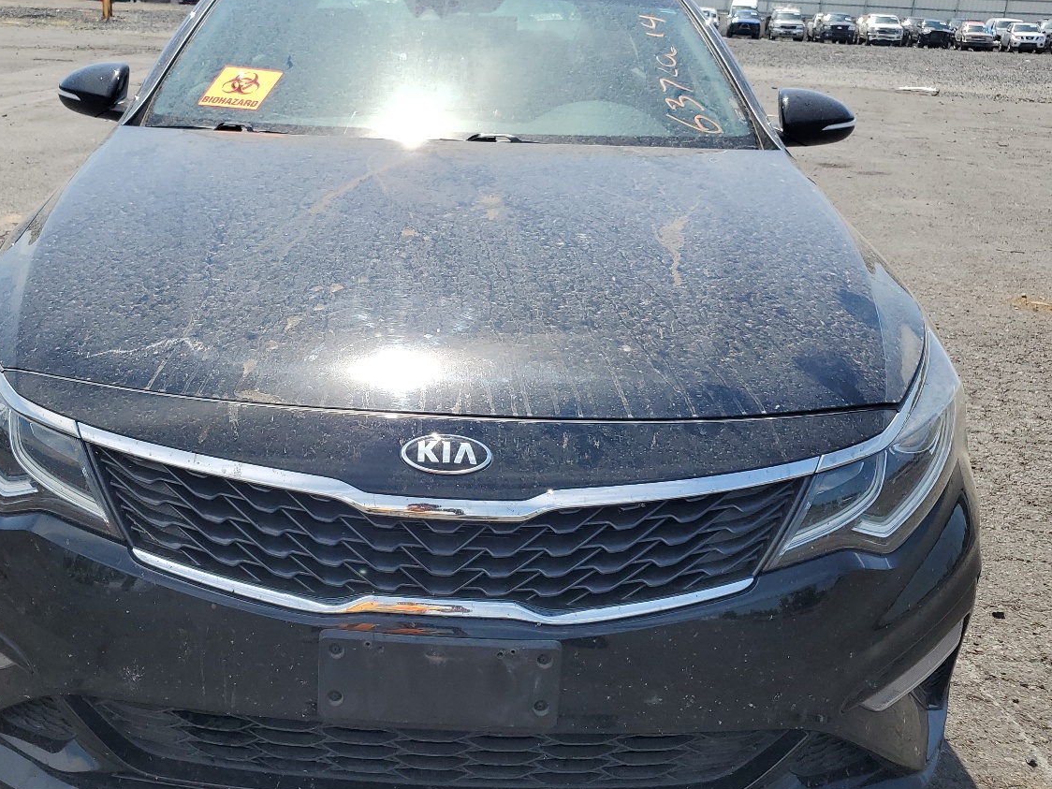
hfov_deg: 49.8
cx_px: 423
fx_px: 1124
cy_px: 373
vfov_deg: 38.7
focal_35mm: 37
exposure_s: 1/2500
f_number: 1.5
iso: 50
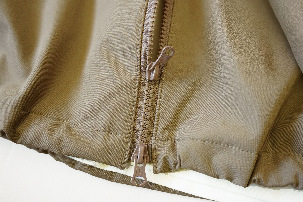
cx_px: 152
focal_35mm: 36
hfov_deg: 53.1
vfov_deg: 36.9
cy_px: 101
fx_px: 303
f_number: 4.5
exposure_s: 1/40
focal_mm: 24
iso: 500
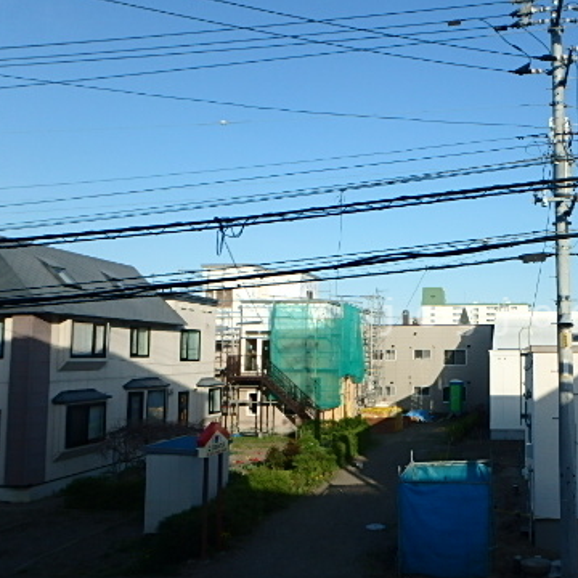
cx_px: 490
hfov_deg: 46.2
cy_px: 316
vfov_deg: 49.7
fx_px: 623
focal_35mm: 33
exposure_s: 1/800
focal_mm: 3.7
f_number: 3.5
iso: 125
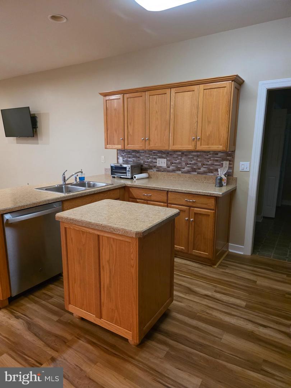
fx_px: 258
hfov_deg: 58.9
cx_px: 146
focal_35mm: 23
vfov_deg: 73.9
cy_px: 194
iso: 1600
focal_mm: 6.3
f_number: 1.7
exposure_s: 1/120
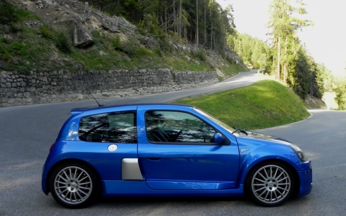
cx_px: 186
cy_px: 138
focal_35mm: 30
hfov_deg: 62.8
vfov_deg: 41.5
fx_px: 283
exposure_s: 1/122
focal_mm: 4.6
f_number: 4
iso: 160
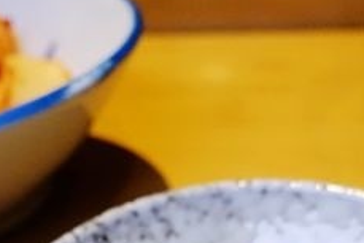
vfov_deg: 18.8
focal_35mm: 68
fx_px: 688
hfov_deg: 29.6
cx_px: 196
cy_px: 304
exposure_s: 1/250
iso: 3200
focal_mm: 8.8
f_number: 3.5
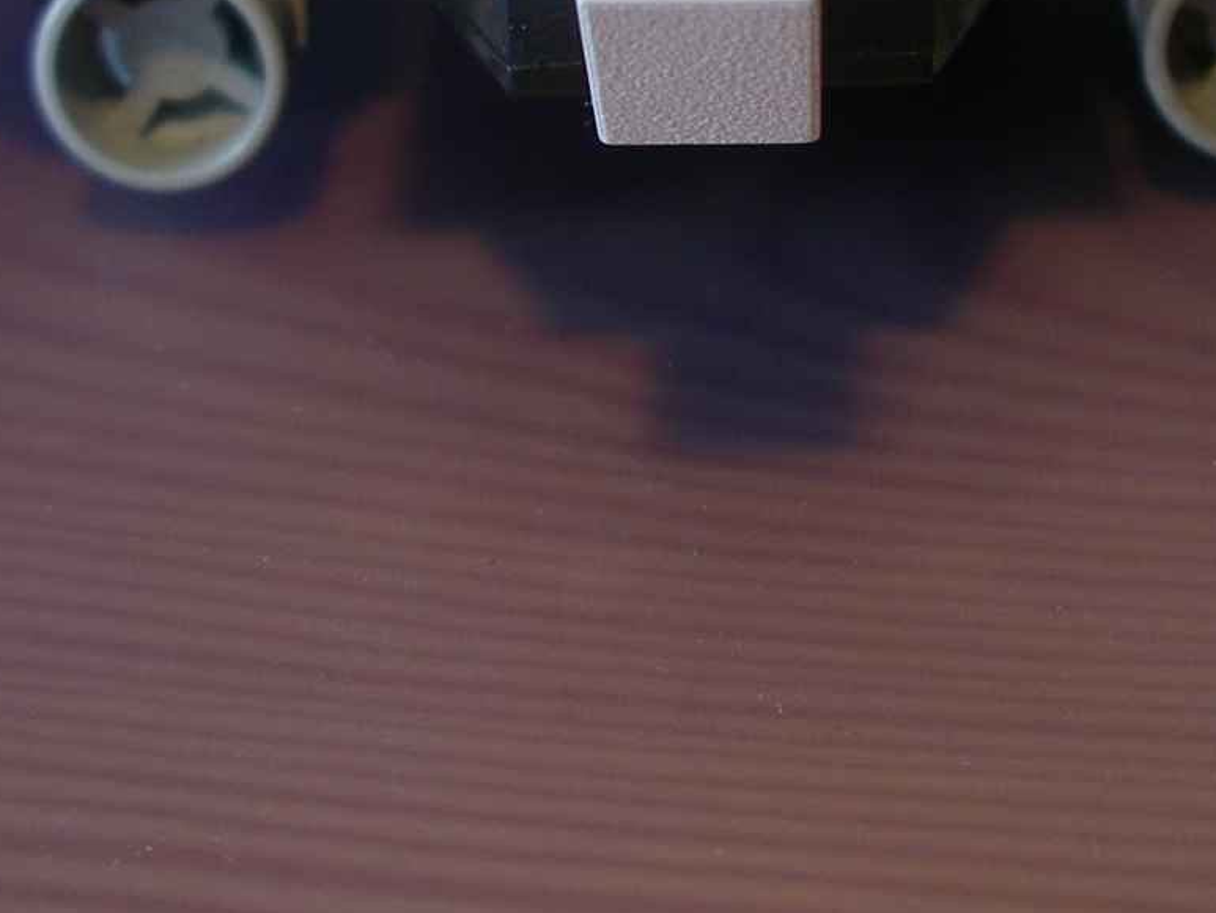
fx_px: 3443
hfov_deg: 20.0
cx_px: 731
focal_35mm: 98
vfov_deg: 14.9
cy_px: 39
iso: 80
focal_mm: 7.8
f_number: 3
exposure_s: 1/125
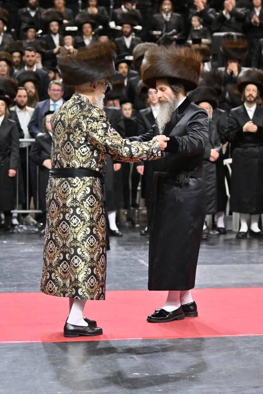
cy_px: 197
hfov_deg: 13.0
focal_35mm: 105
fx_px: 1151
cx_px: 132
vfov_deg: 19.5
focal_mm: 70
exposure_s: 1/200
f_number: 2.8
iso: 800
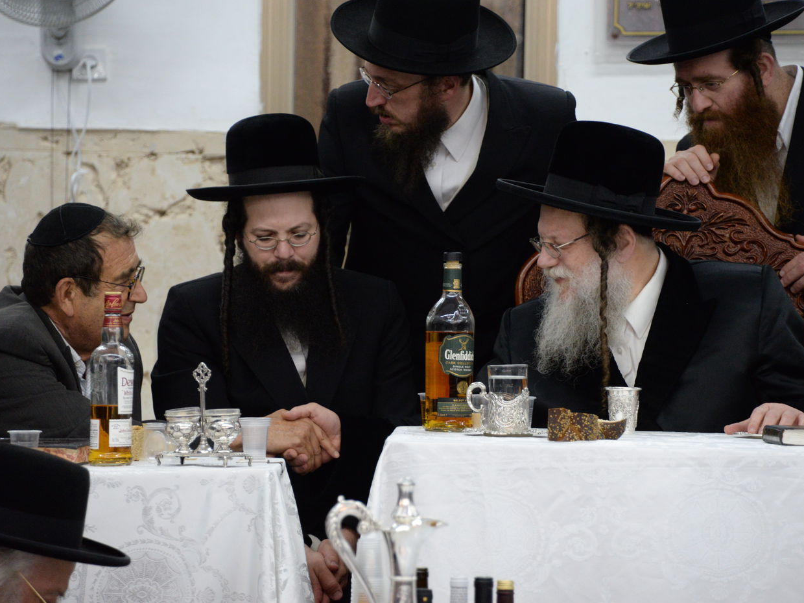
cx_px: 406
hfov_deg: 8.7
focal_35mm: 228
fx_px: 5296
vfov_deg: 6.5
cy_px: 302
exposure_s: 1/250
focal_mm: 210
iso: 4000
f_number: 6.3
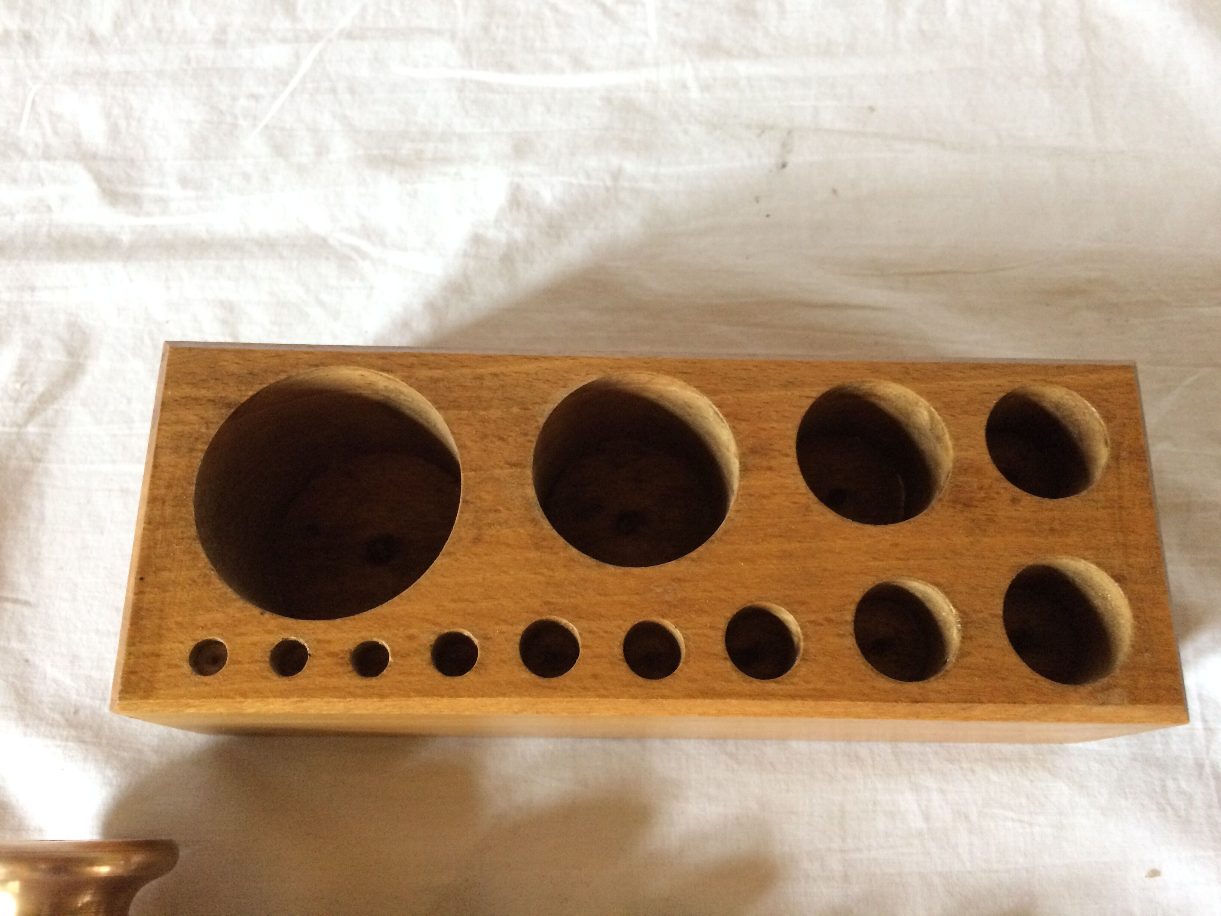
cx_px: 610
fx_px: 1023
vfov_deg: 48.2
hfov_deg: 61.7
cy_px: 458
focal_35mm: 29
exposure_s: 1/17
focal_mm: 4.15
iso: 250
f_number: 2.2
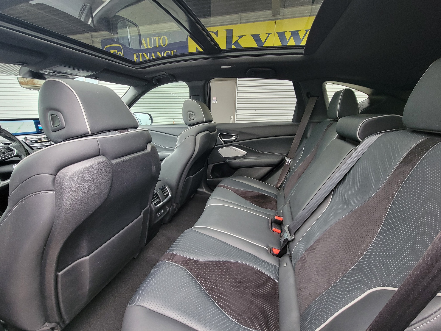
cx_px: 220
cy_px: 166
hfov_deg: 106.2
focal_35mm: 13
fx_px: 166
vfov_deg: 89.9
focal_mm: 2.2
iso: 320
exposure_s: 1/40
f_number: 2.2
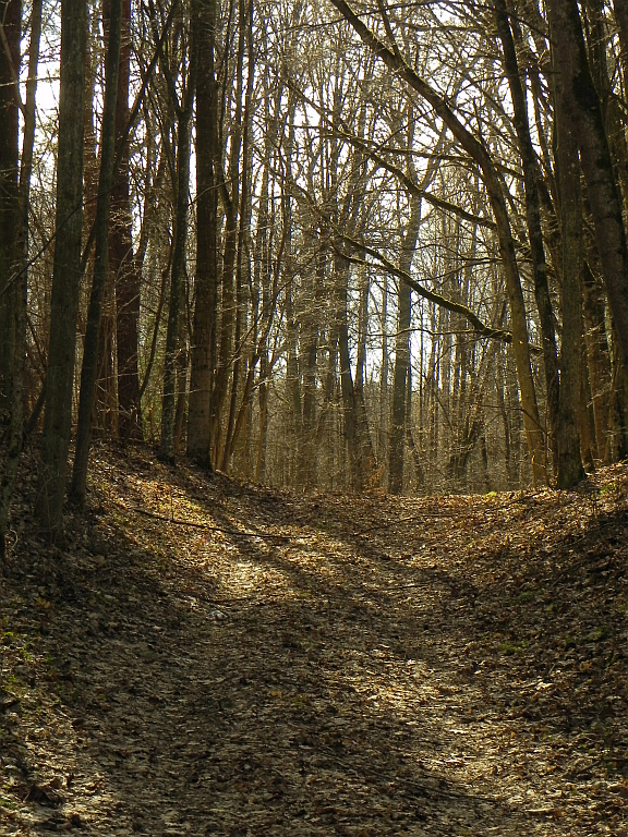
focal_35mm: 105
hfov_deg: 14.1
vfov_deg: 18.7
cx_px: 314
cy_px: 418
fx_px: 2540
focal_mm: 18.8
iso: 160
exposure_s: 1/218
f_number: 5.6
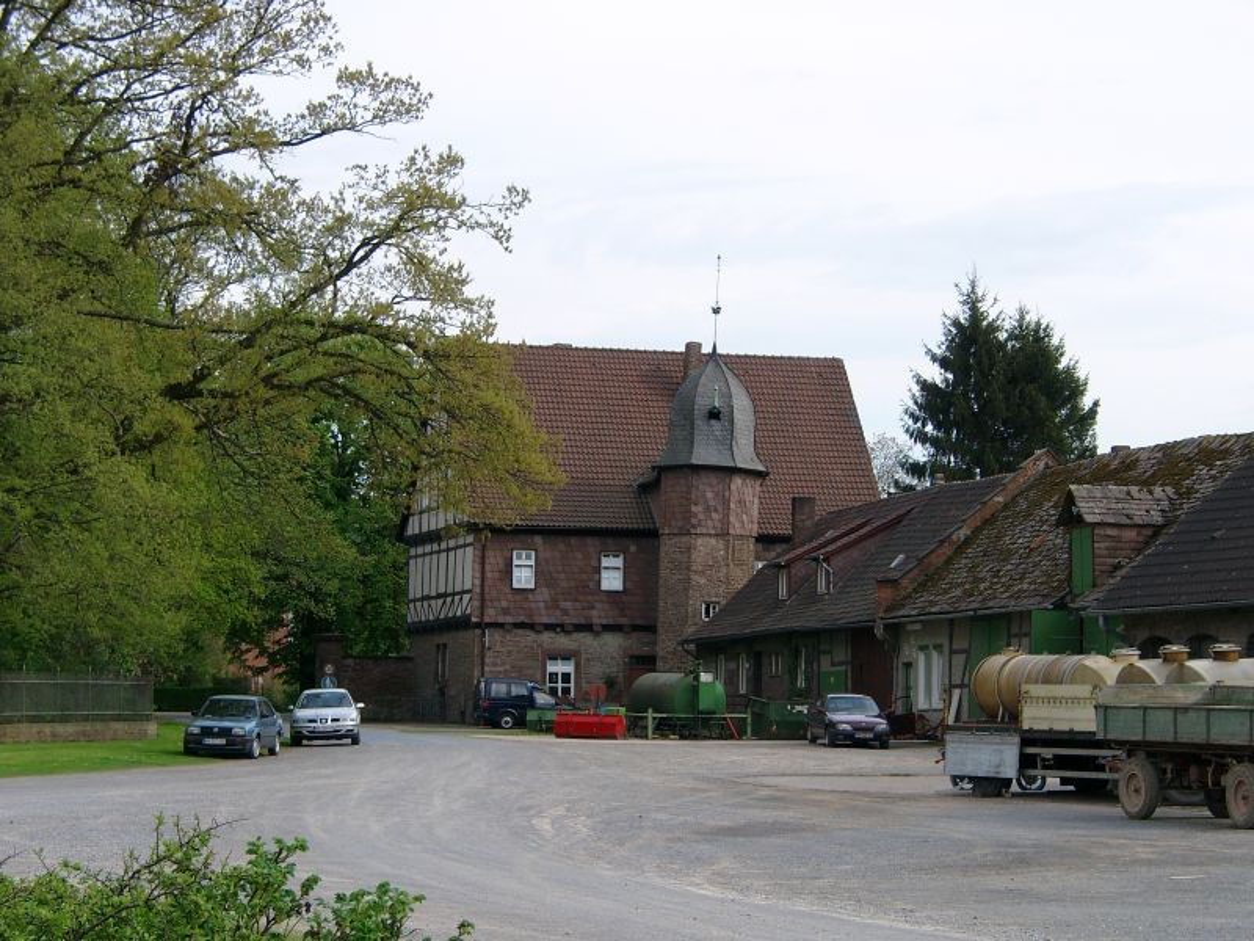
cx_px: 627
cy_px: 470
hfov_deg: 19.6
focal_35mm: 100
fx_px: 3623
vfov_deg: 14.8
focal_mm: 20.74
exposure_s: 1/309
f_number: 4
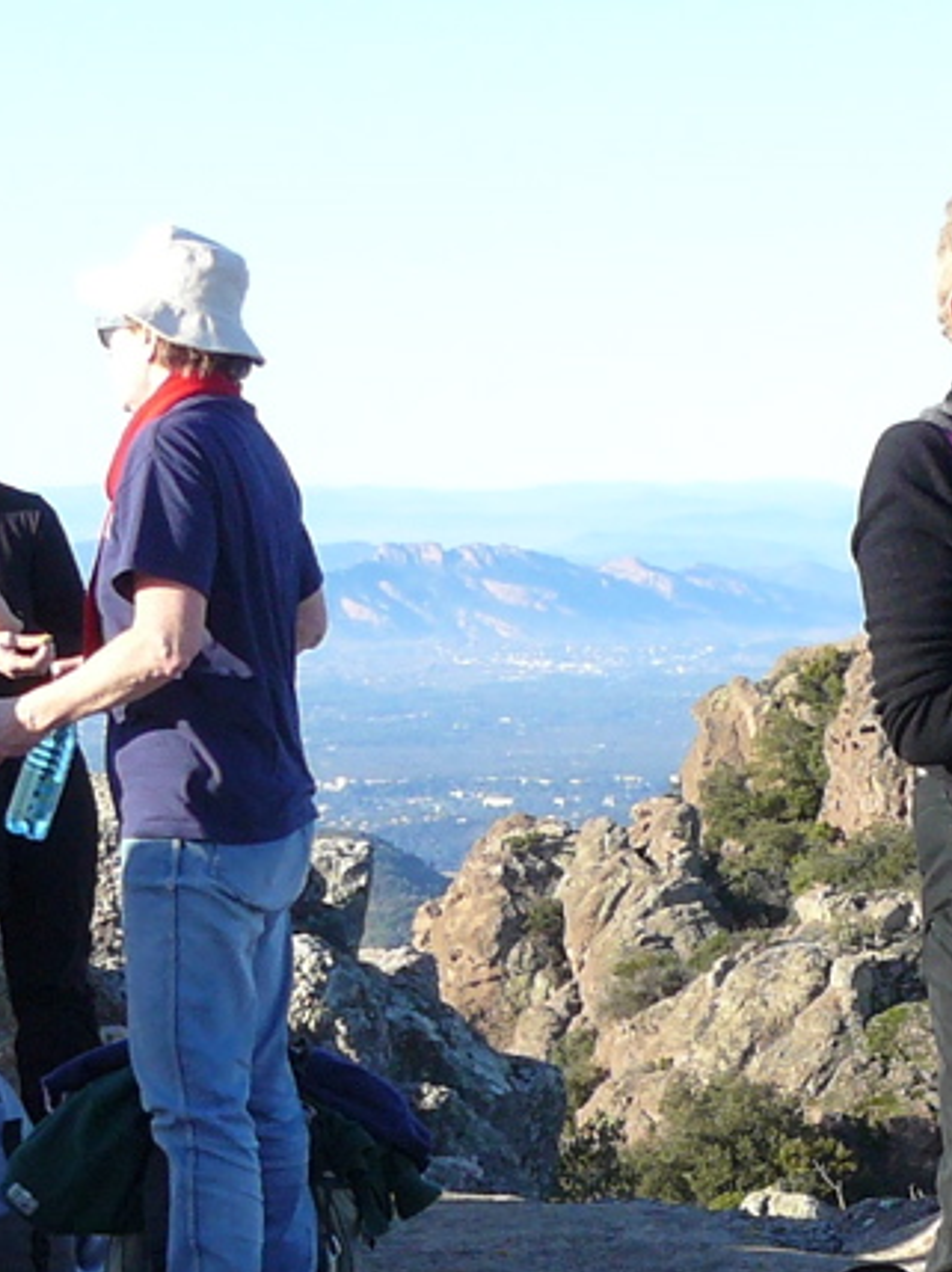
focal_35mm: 133
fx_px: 4884
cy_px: 1109
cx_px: 1189
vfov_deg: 14.7
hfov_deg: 10.9
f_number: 4.5
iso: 100
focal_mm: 6.3
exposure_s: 1/200
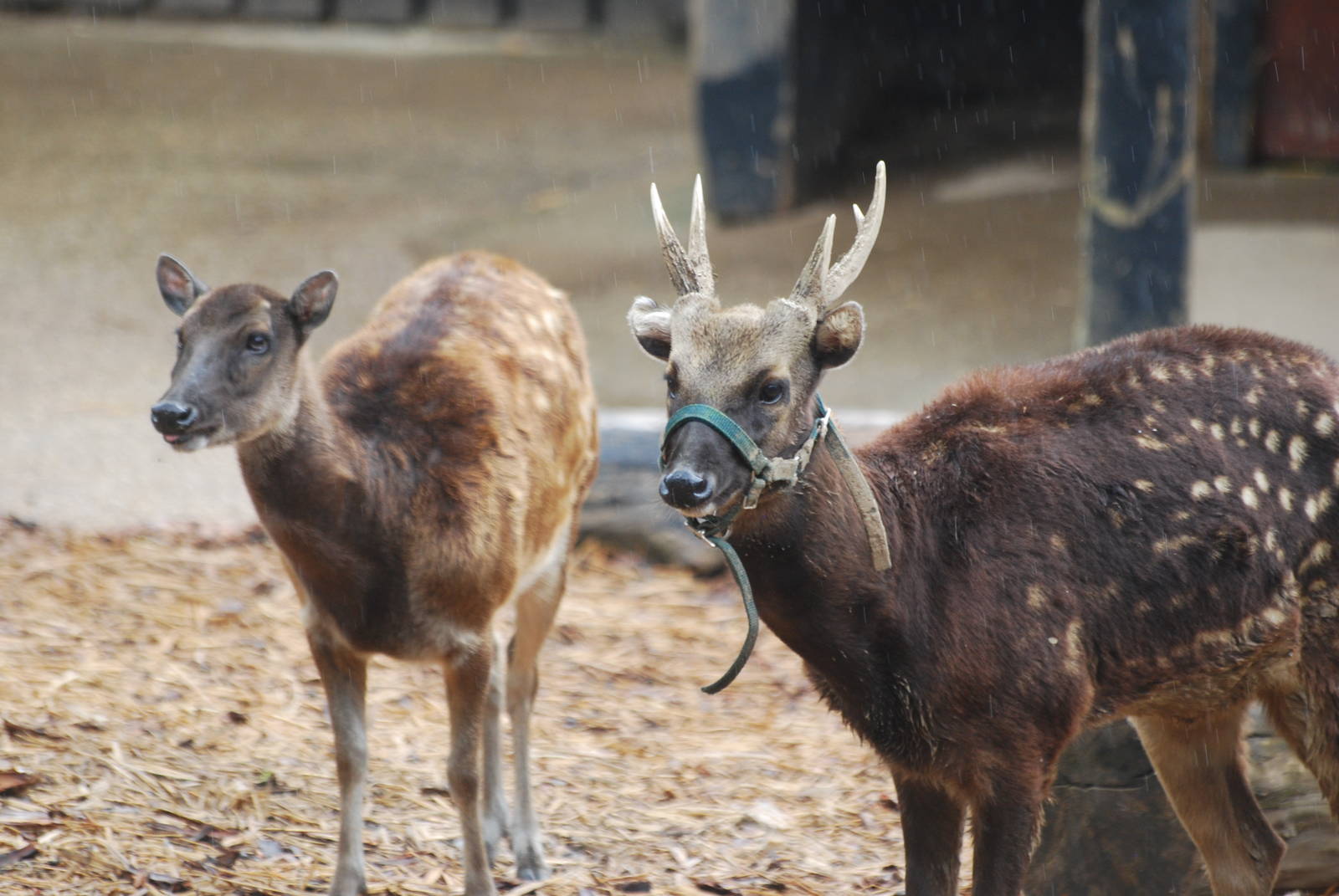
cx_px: 670
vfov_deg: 4.2
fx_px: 12289
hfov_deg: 6.2
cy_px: 448
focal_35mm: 330
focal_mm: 220
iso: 400
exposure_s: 1/250
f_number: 5.3
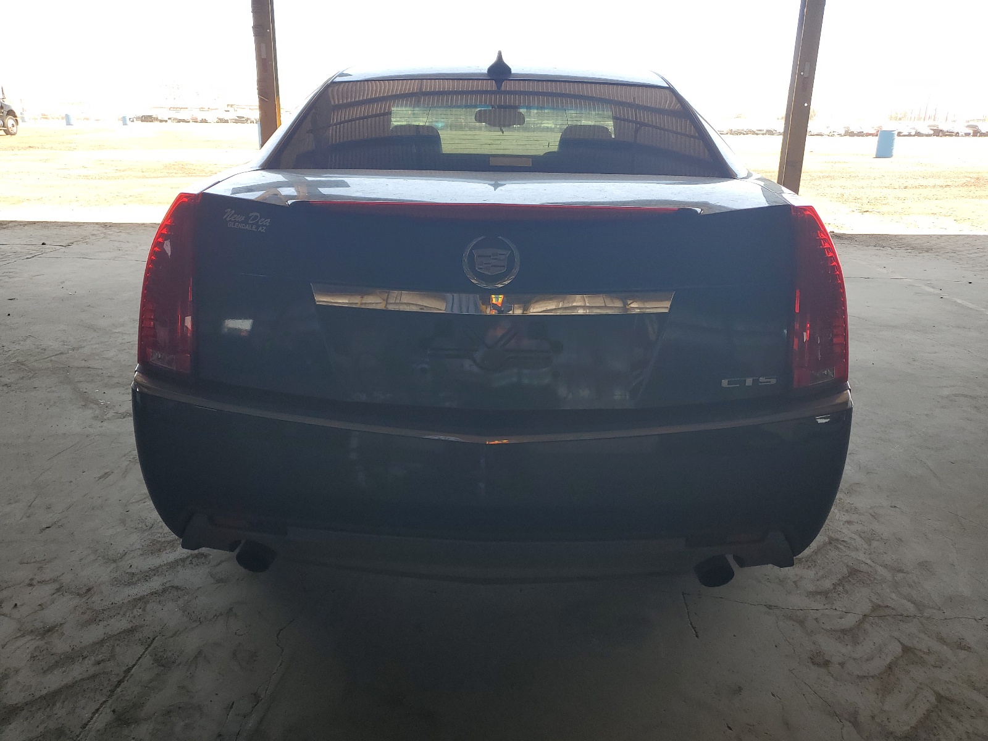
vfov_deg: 53.1
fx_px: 742
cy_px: 370
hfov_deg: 67.3
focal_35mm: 26
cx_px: 494
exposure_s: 1/294
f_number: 1.5
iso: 50
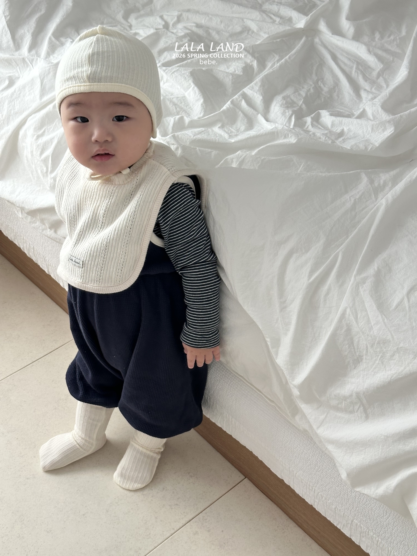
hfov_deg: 30.3
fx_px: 771
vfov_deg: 39.7
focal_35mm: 48
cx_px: 208
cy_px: 278
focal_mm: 6.86
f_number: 1.78
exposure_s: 1/121
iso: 80
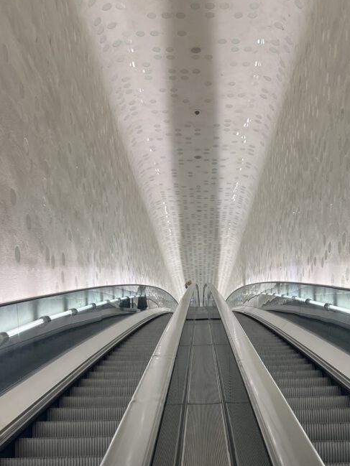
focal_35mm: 41
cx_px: 218
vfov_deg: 44.3
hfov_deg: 35.0
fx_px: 553
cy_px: 347
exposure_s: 1/100
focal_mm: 5.7
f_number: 1.5
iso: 80
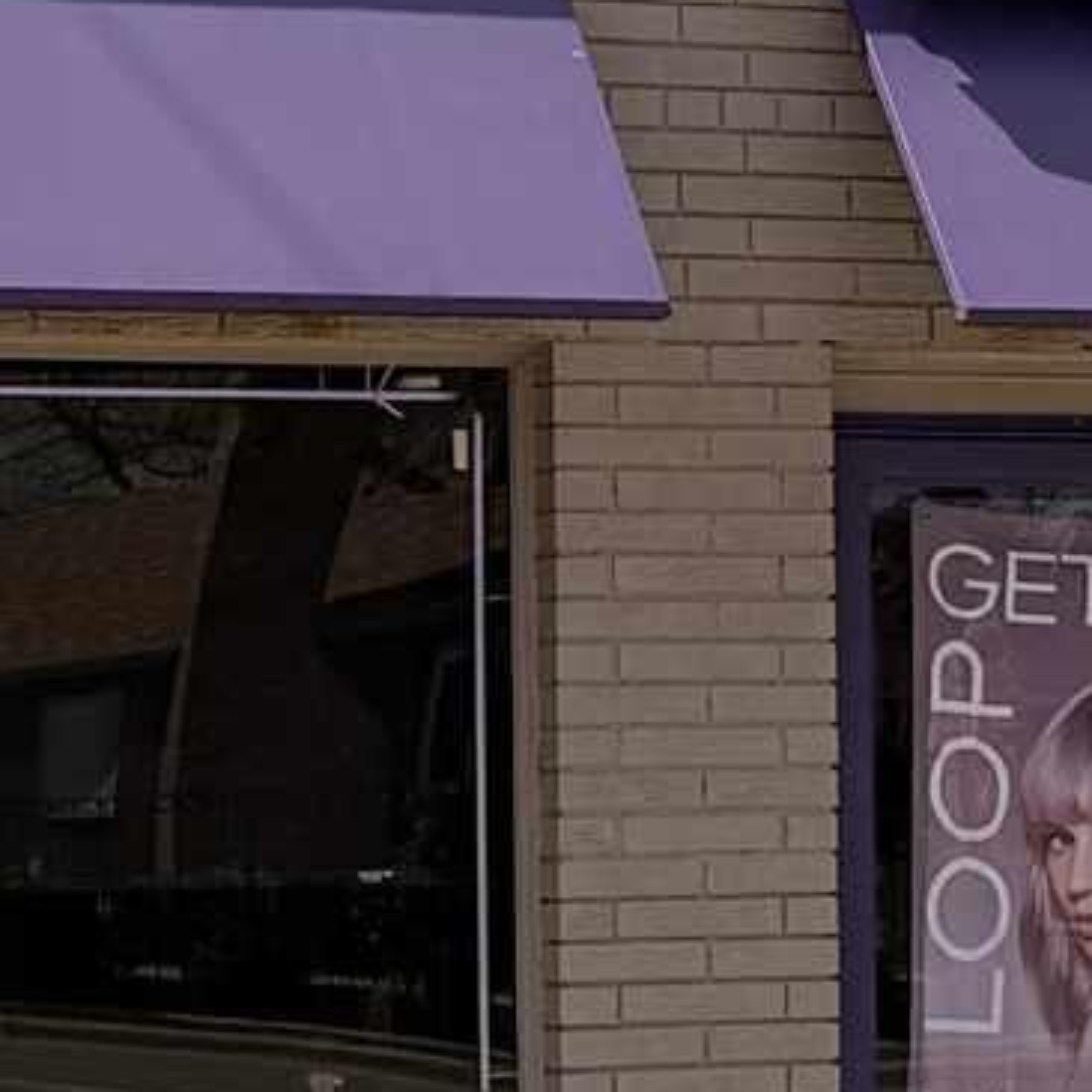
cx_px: 883
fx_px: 6353
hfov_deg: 9.8
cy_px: 627
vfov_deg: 9.8
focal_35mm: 178
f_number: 1.78
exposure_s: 1/8130
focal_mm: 6.76
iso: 100
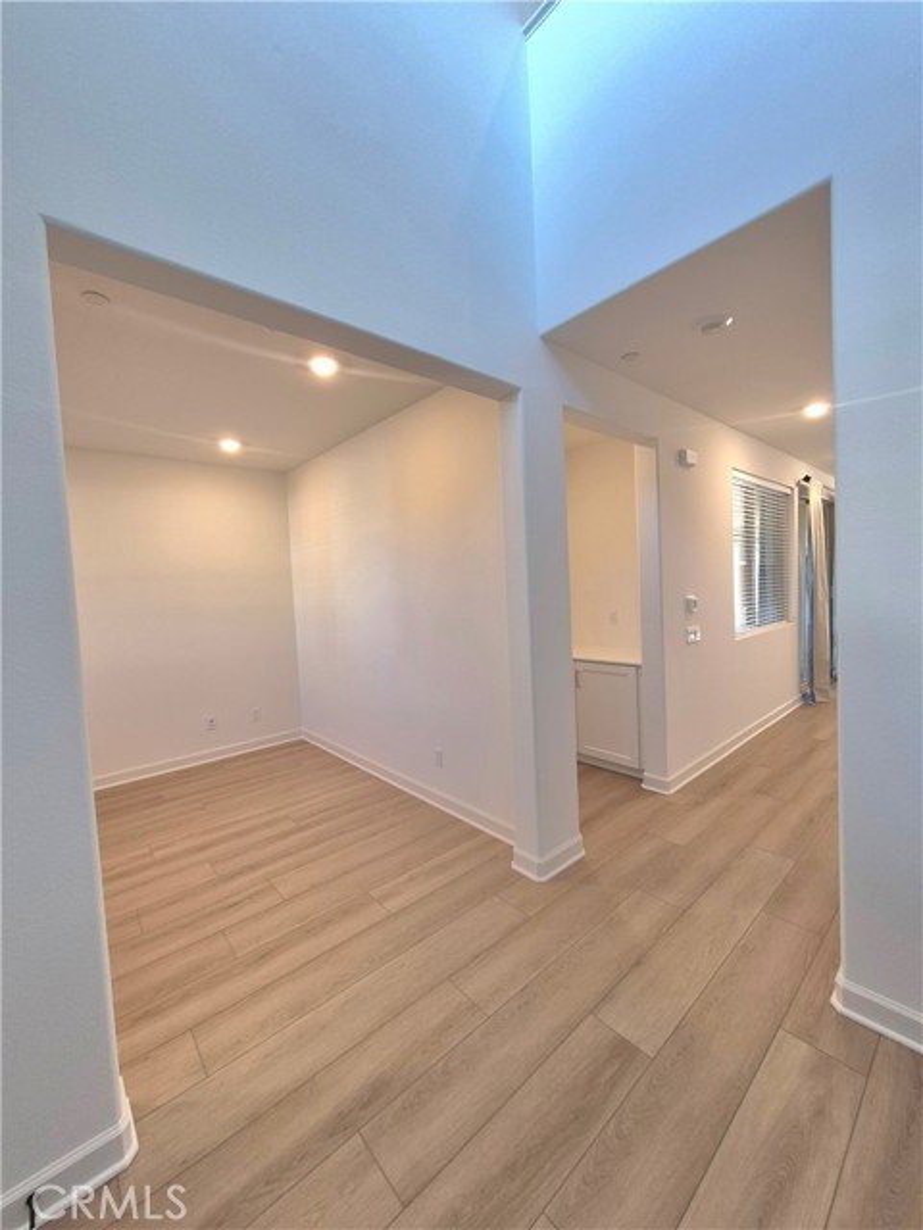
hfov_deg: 89.9
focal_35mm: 13
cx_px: 462
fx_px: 462
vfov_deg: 106.2
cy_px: 615
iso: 100
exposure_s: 1/60.2
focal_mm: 1.74
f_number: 2.2
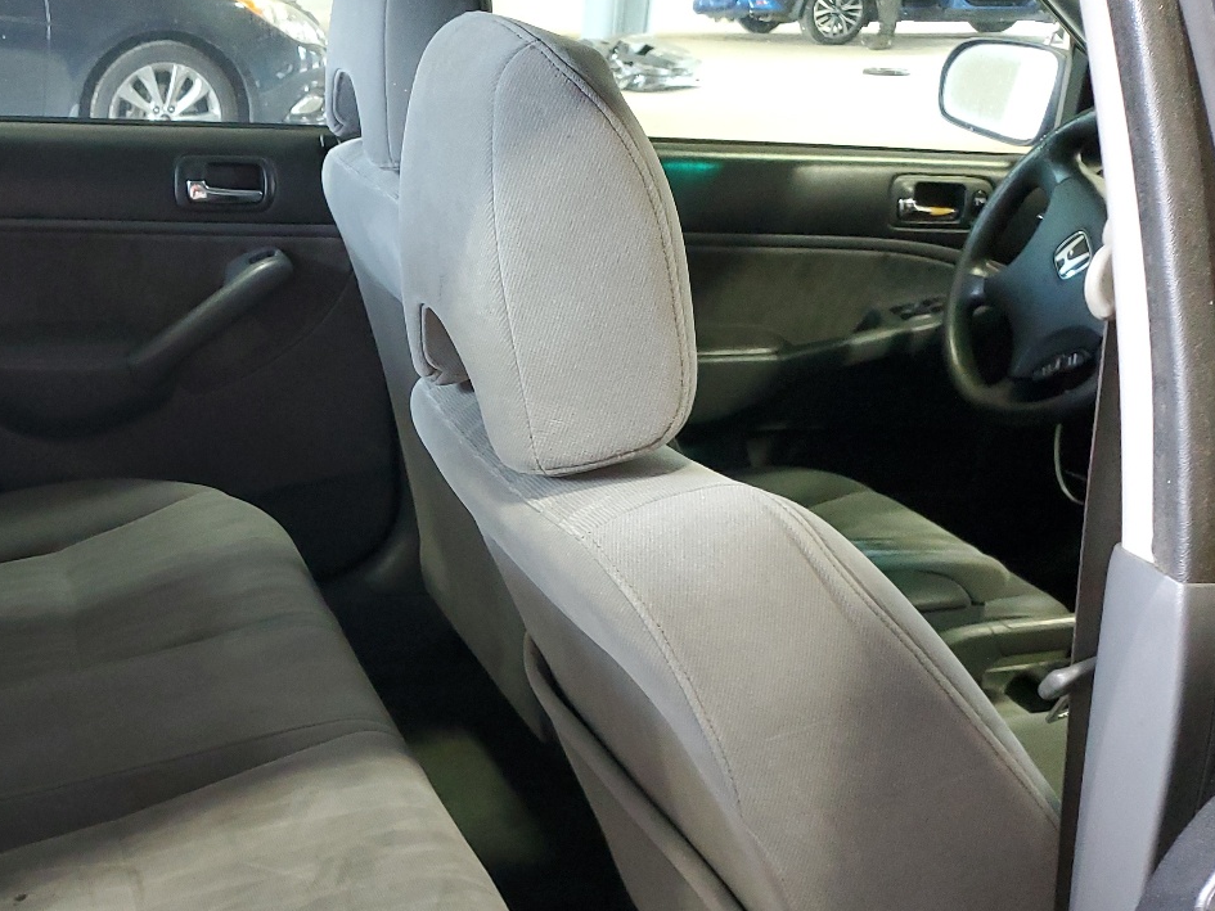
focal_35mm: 44
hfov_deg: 41.0
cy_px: 613
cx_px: 231
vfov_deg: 32.6
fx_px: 1545
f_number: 1.5
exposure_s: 1/30
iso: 289
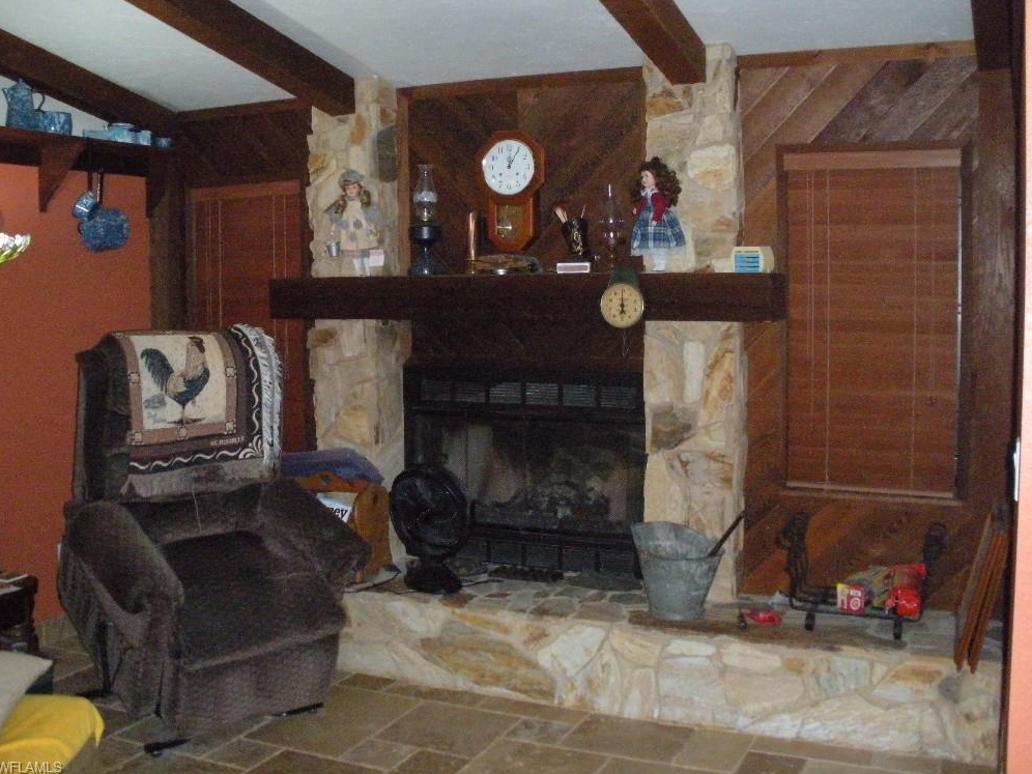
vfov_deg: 38.7
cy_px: 379
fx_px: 1103
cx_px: 516
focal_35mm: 37
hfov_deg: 50.1
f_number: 3.5
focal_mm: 6.3
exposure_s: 1/60
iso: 800
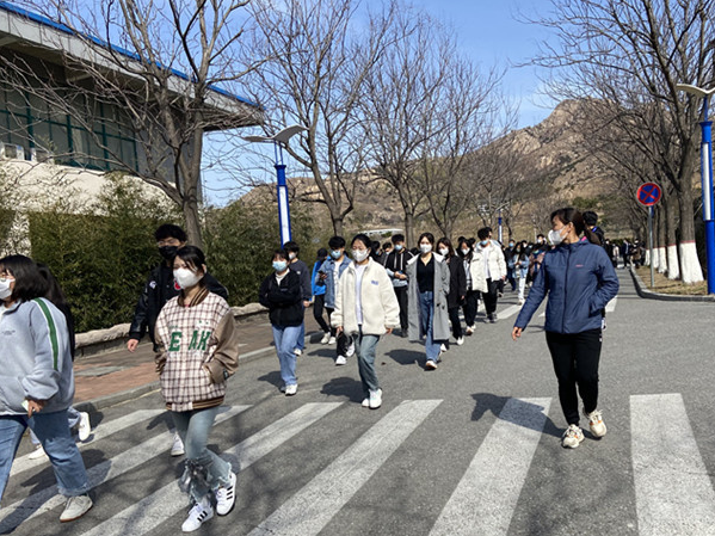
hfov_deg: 55.0
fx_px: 681
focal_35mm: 33
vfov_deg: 42.7
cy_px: 320
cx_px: 421
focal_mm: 4.25
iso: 32
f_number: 1.8
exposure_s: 1/2268
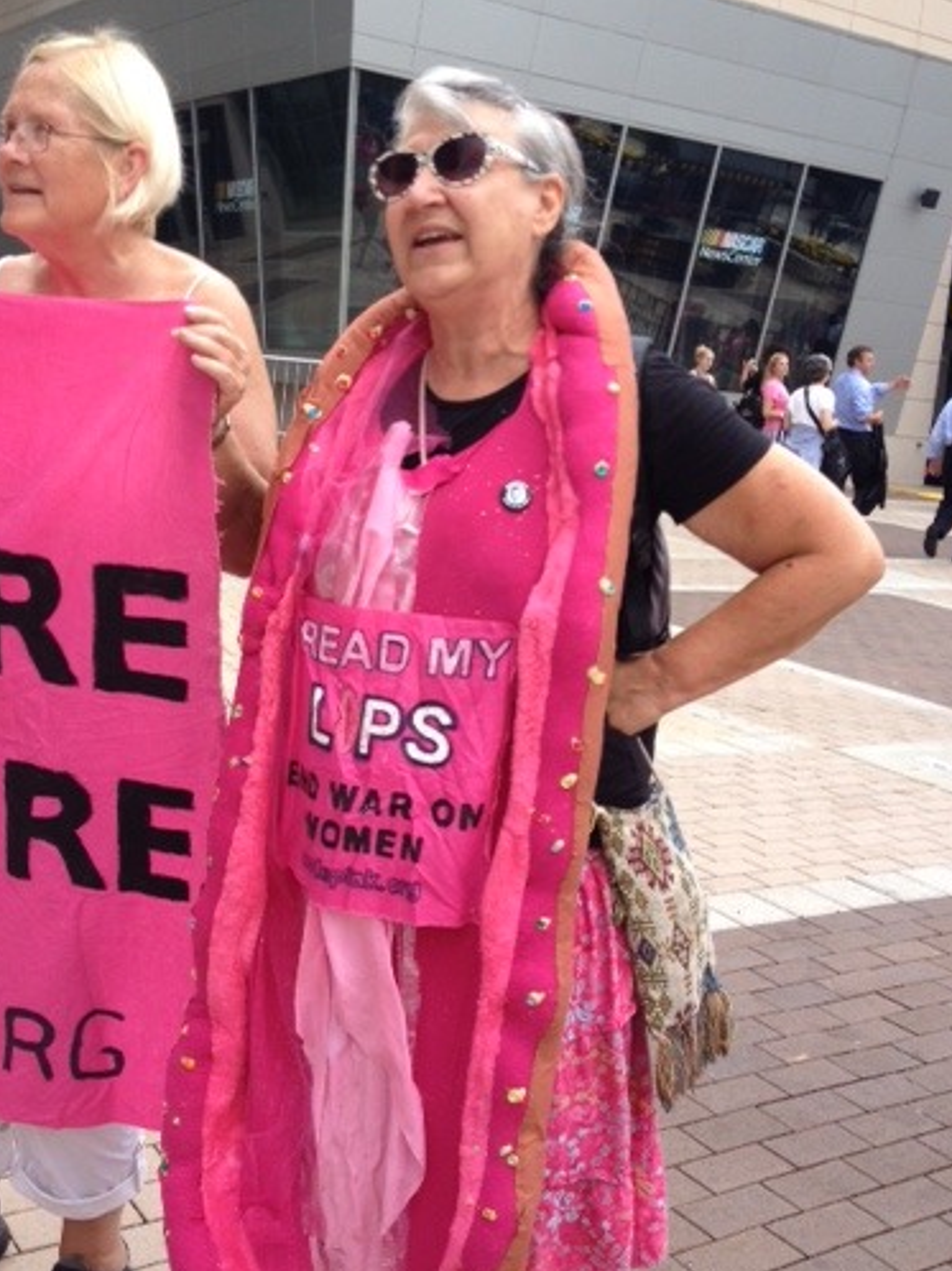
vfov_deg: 42.0
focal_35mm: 45
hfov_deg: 32.0
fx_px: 1652
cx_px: 350
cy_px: 551
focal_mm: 4.28
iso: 64
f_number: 2.4
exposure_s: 1/476
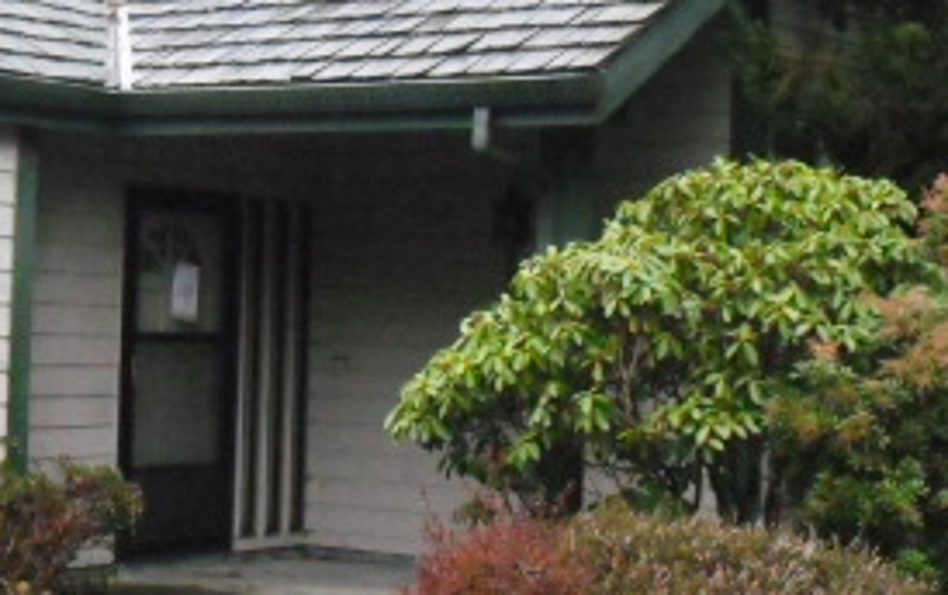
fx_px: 2302
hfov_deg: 23.2
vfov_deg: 14.7
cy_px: 128
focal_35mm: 89
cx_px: 408
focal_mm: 6.3
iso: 800
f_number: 3.1
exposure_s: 1/80
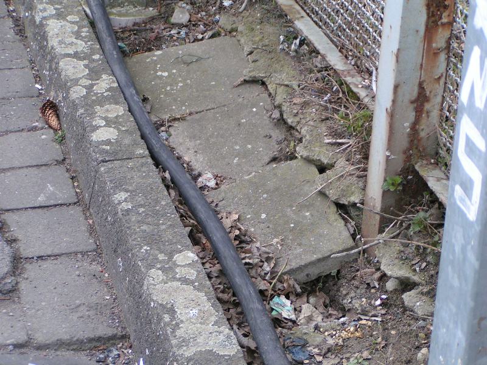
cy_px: 182
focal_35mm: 108
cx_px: 244
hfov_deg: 18.2
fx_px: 1519
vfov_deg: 13.7
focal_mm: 16.6
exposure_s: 1/125
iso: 100
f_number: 3.5
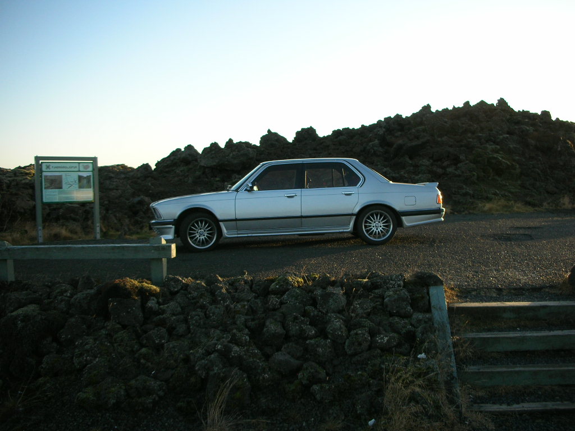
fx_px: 581
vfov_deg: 40.7
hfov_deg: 52.6
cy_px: 216
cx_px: 288
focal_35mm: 35
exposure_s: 1/196
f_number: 3
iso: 50
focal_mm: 5.8
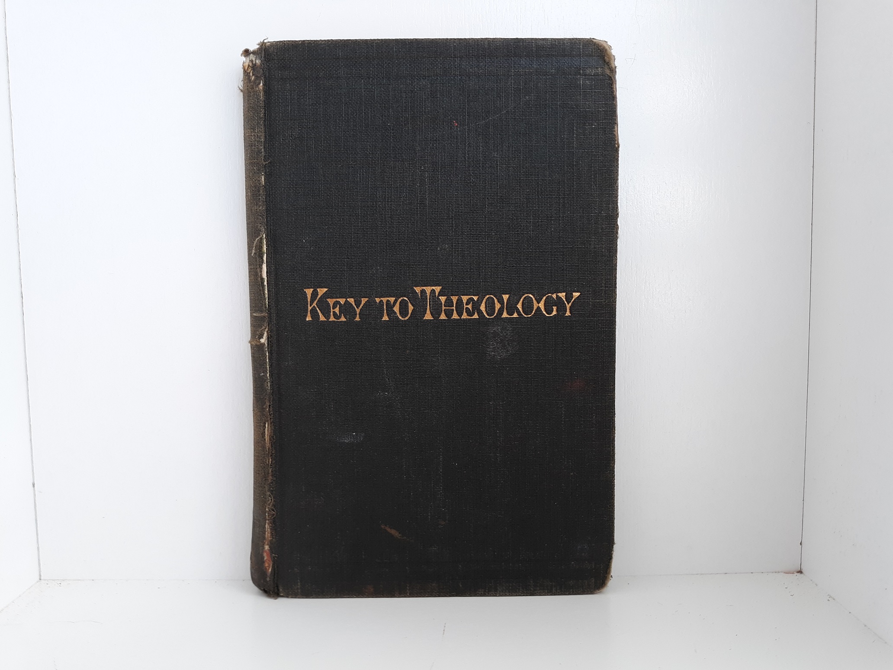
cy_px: 335
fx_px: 722
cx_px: 446
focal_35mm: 28
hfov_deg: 63.4
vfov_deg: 49.7
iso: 40
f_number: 1.7
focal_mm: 3.7
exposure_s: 1/60
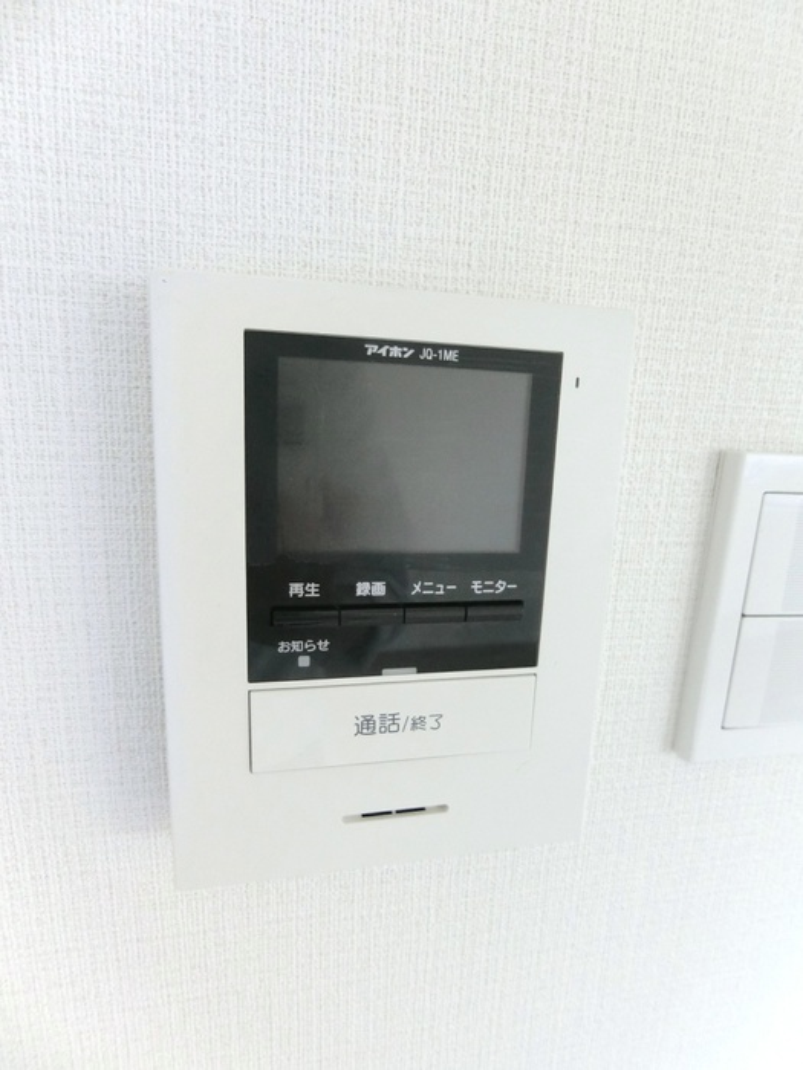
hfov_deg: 68.7
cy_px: 535
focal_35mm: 19
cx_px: 402
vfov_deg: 84.7
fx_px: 588
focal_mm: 4.06
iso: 400
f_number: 2.7
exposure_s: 1/30
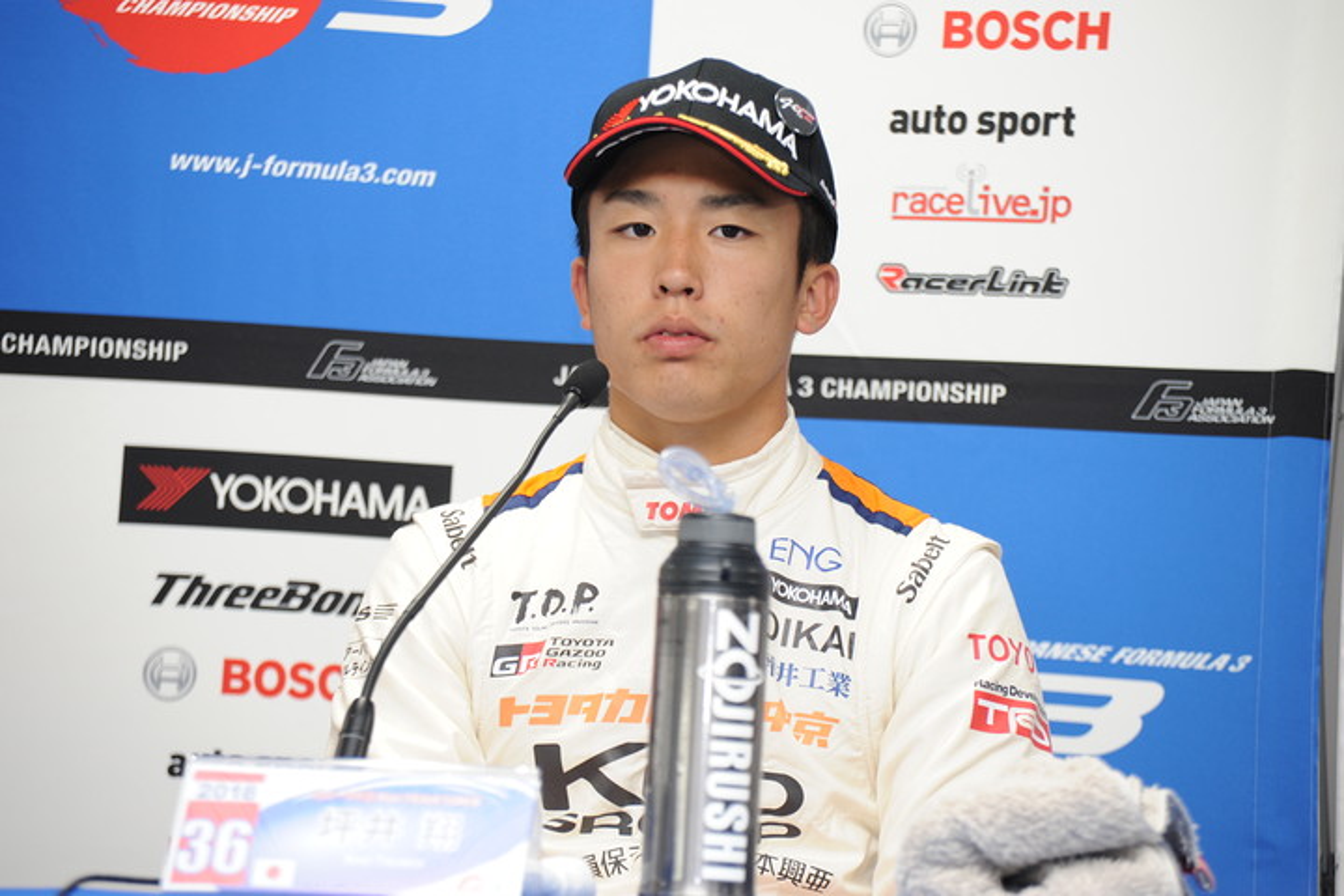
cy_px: 448
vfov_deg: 6.9
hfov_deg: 10.3
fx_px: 7466
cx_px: 672
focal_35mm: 200
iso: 800
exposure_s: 1/60
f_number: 6.7
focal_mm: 200
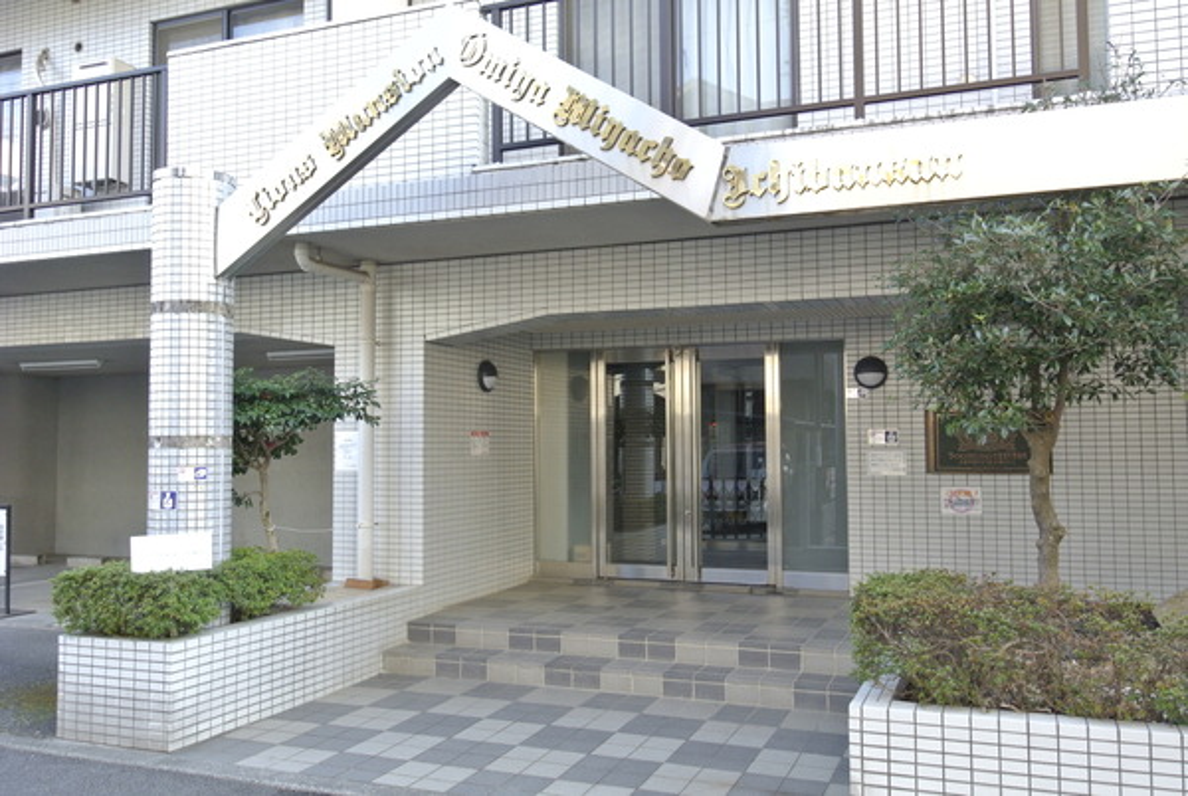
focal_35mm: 31
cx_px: 594
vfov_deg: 42.5
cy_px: 398
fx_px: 1024
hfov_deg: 60.2
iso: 400
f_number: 5.3
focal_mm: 11.5
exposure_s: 1/80
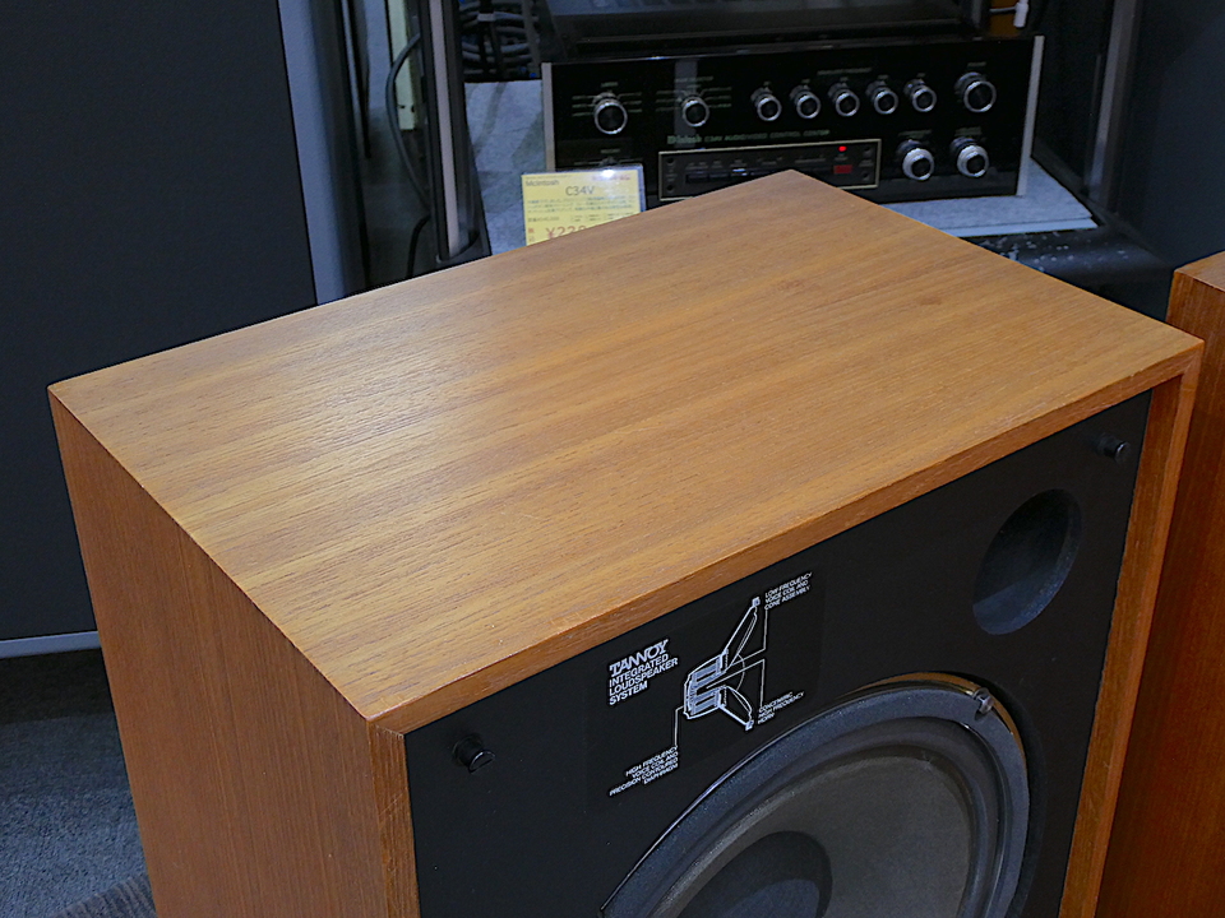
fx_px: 1557
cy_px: 459
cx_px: 612
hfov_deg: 42.9
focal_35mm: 44
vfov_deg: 32.9
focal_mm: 7.8
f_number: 3.9
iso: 200
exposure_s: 1/15
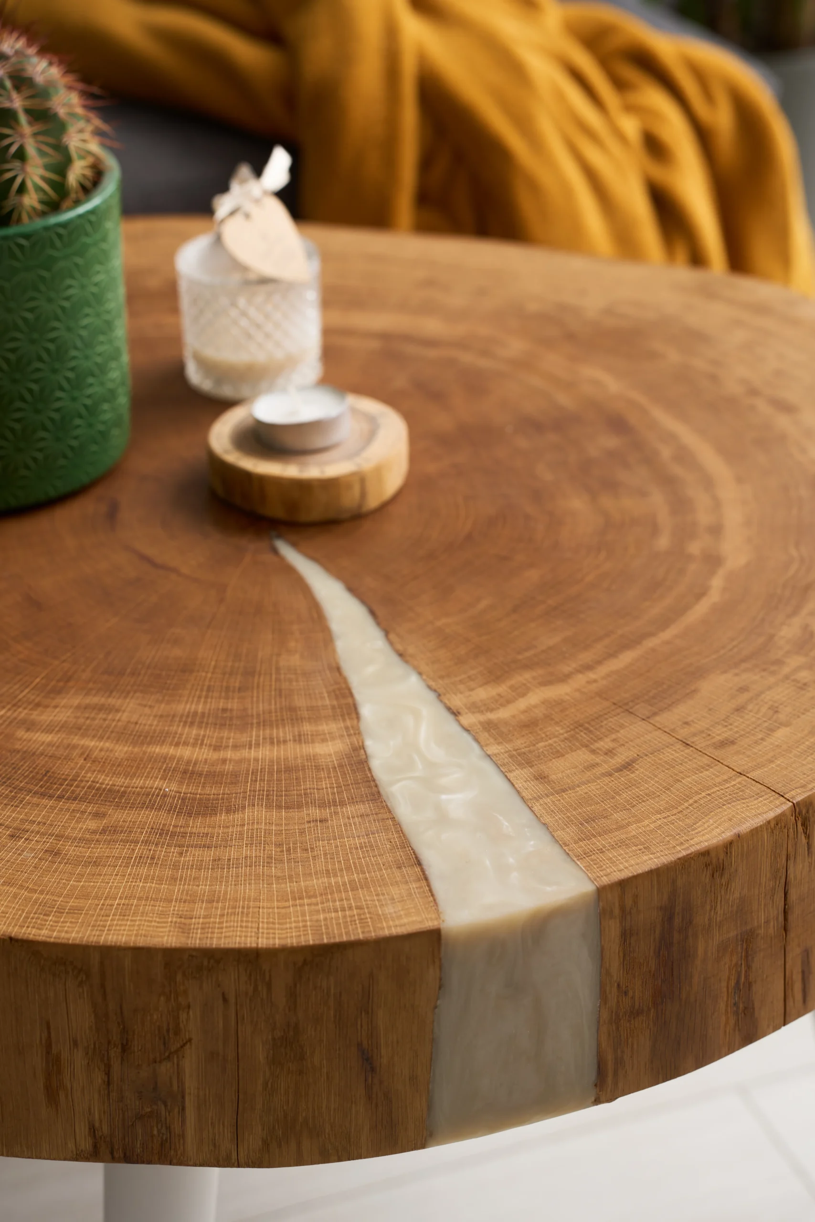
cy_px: 611
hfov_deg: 20.9
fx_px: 2207
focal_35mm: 65
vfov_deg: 31.0
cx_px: 408
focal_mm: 65
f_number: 5.6
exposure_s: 1/125
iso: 100
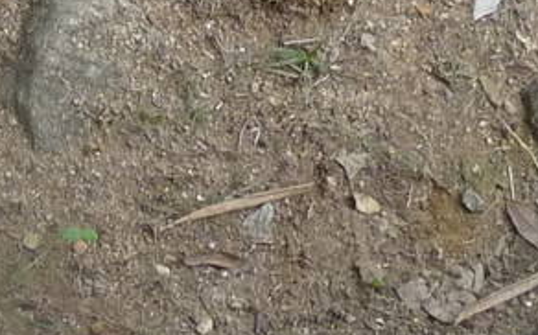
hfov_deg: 11.0
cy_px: 4
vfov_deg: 7.0
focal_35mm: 186
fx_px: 2725
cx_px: -188
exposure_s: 1/160
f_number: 3.5
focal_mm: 5.3
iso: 200
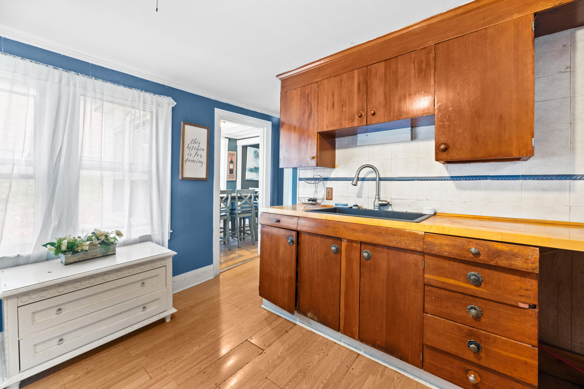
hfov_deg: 104.3
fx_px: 227
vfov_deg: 81.1
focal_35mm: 14
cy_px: 194
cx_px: 292
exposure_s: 1/2
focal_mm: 14
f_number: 7.1
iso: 800
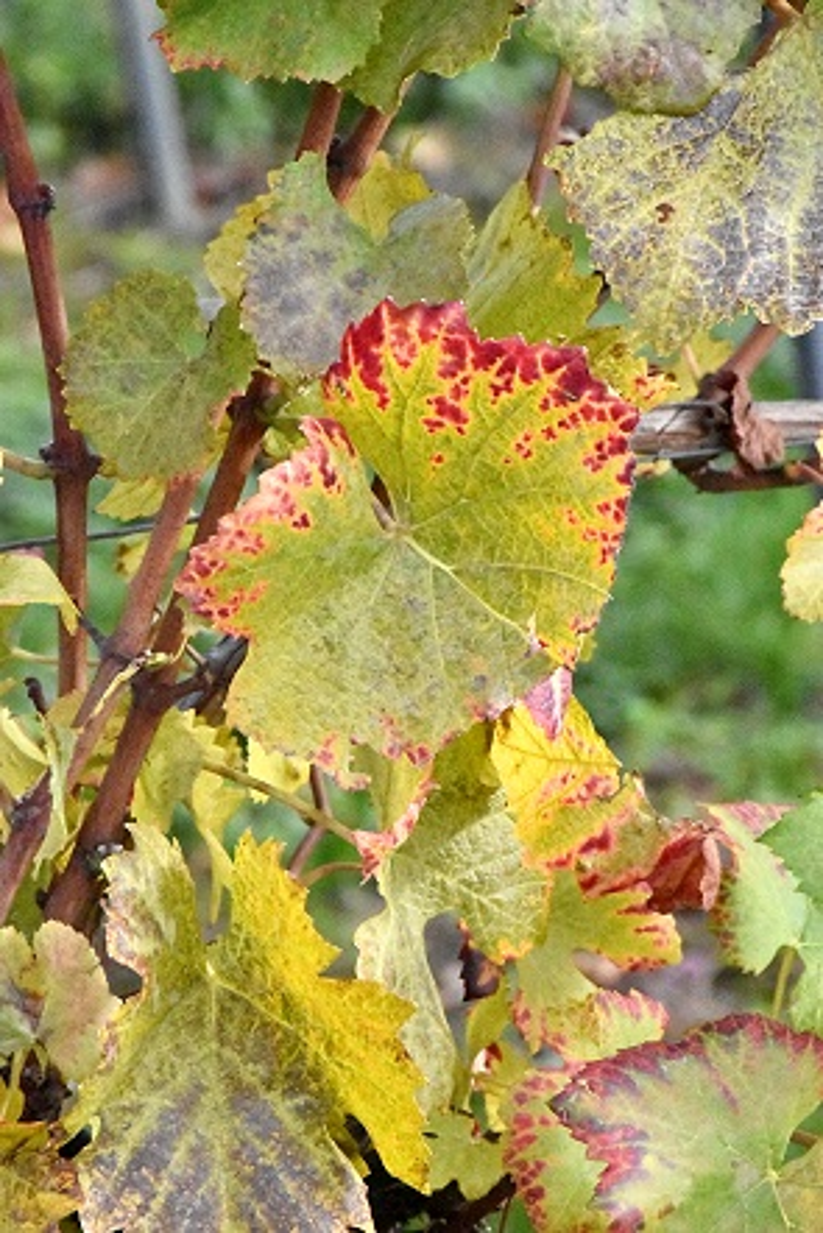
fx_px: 7195
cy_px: 616
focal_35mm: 210
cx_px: 412
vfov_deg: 9.8
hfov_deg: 6.5
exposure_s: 1/5000
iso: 12800
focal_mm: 140
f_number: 10
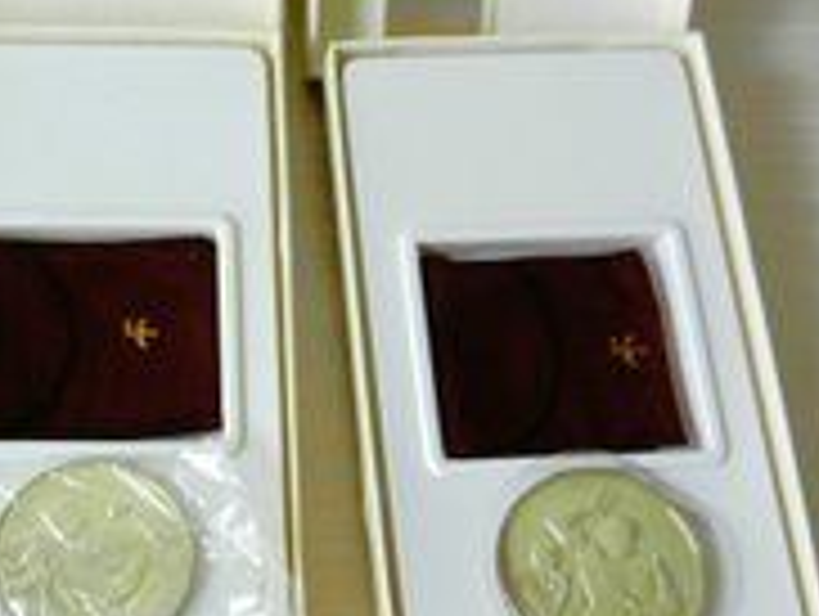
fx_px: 1113
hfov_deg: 38.3
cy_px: 483
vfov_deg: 30.3
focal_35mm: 47
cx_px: 119
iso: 160
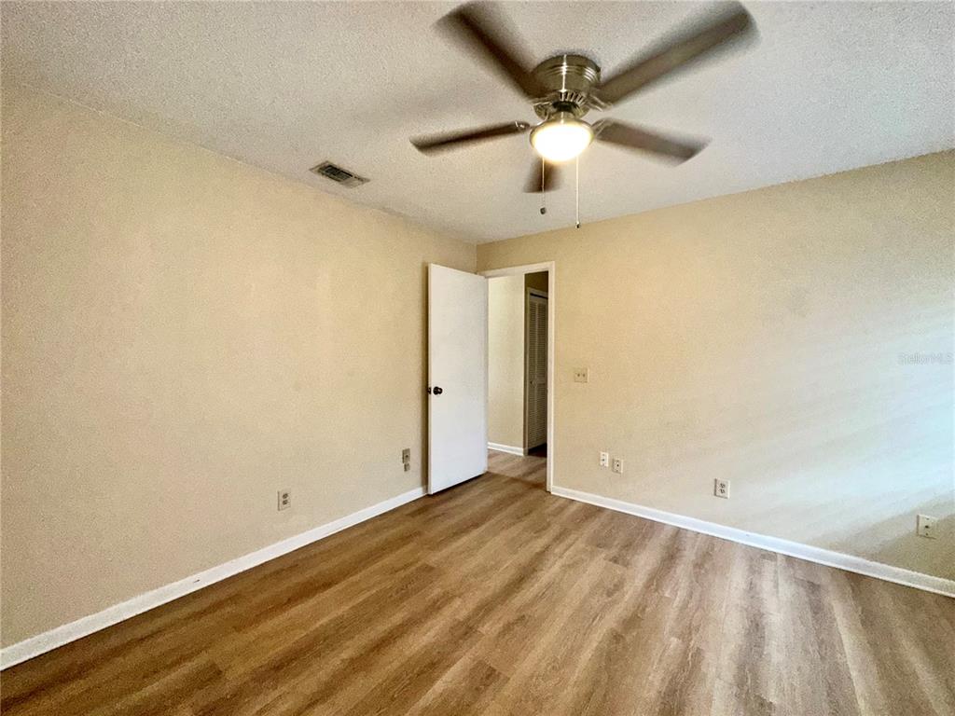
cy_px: 358
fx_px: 386
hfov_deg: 102.1
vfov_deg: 85.7
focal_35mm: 14
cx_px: 478
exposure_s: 1/60
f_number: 2.2
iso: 250
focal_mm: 2.22
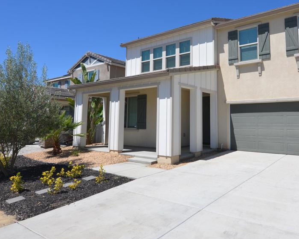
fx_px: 236
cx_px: 192
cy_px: 96
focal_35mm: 27
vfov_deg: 53.4
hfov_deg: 63.5
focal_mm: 13
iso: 100
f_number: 9
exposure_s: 1/320
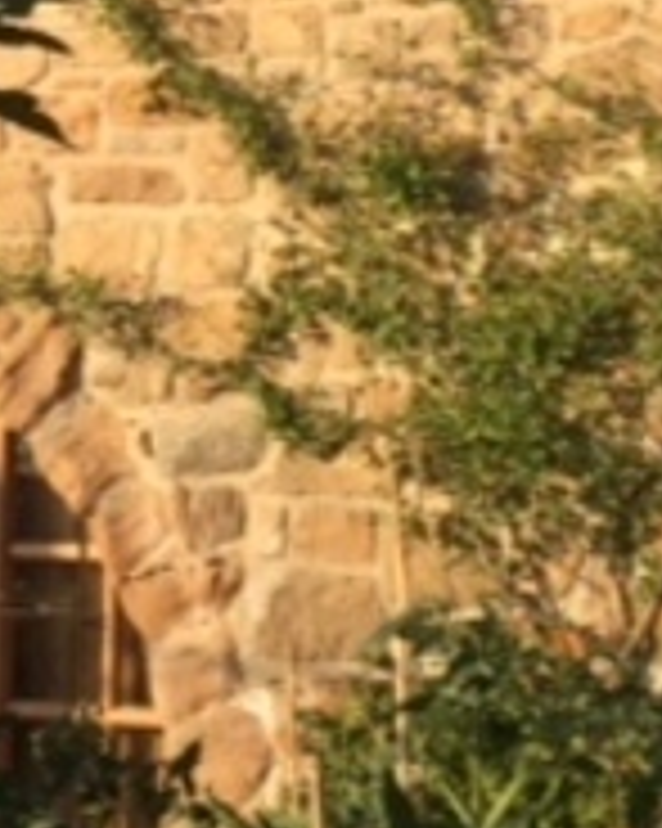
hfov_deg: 12.8
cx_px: -86
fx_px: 2892
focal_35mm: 118
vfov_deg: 15.8
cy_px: -99
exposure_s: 1/954
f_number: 2.2
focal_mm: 4.15
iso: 32
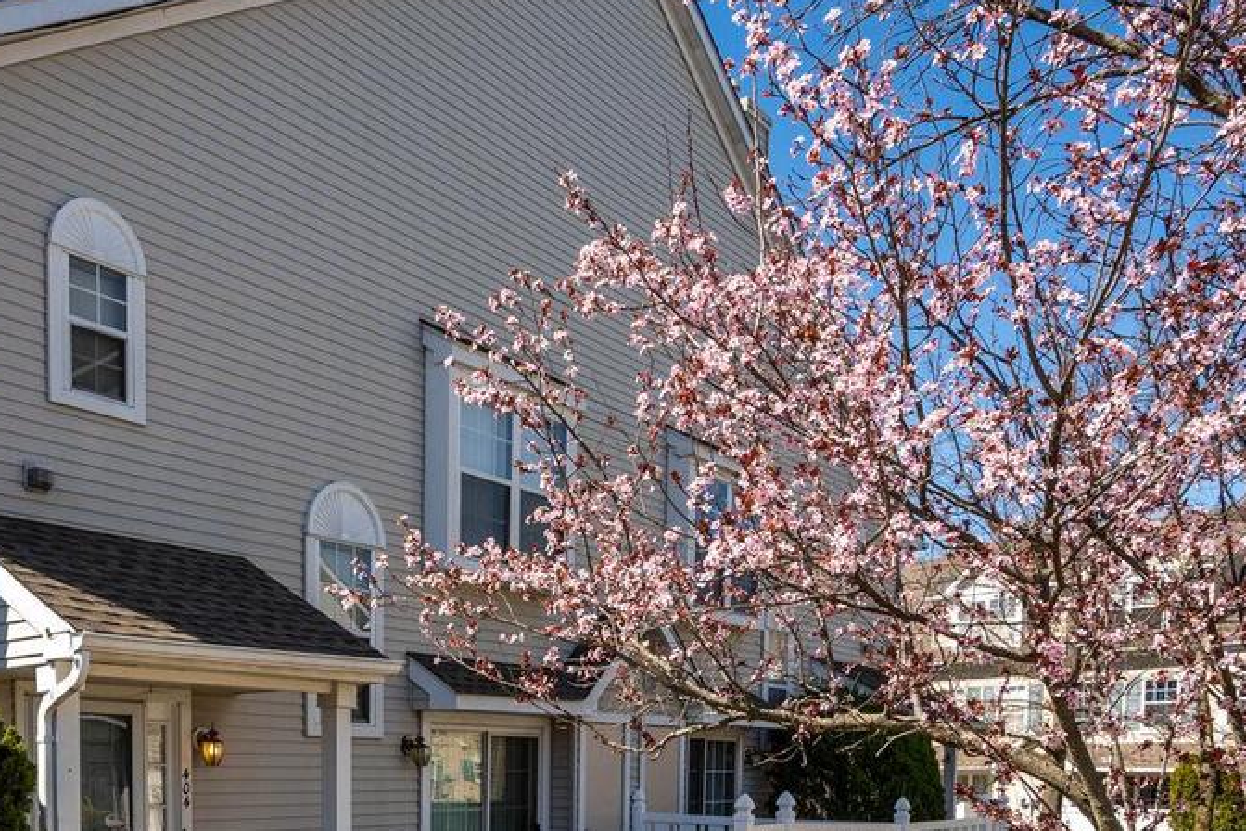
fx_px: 1038
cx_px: 241
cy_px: 484
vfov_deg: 43.5
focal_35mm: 30
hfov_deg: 57.1
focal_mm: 14
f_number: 8
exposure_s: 1/500
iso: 200
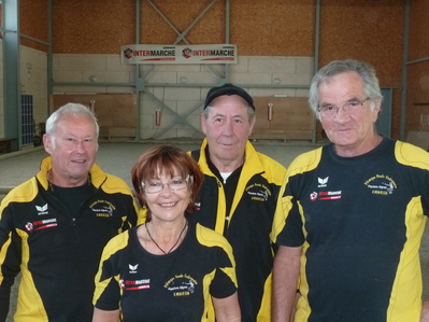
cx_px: 214
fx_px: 545
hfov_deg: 43.0
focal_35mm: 44
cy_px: 161
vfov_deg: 32.9
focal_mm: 7.3
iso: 400
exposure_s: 1/30
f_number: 5
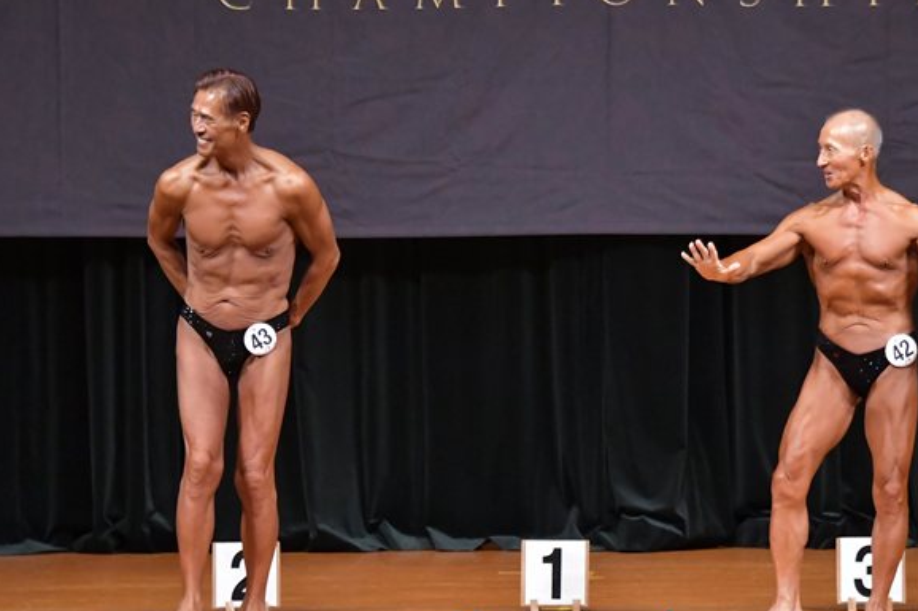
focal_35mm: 291
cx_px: 580
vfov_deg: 4.7
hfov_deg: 7.1
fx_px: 7418
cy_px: 324
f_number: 5.6
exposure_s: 1/400
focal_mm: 145
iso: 6400
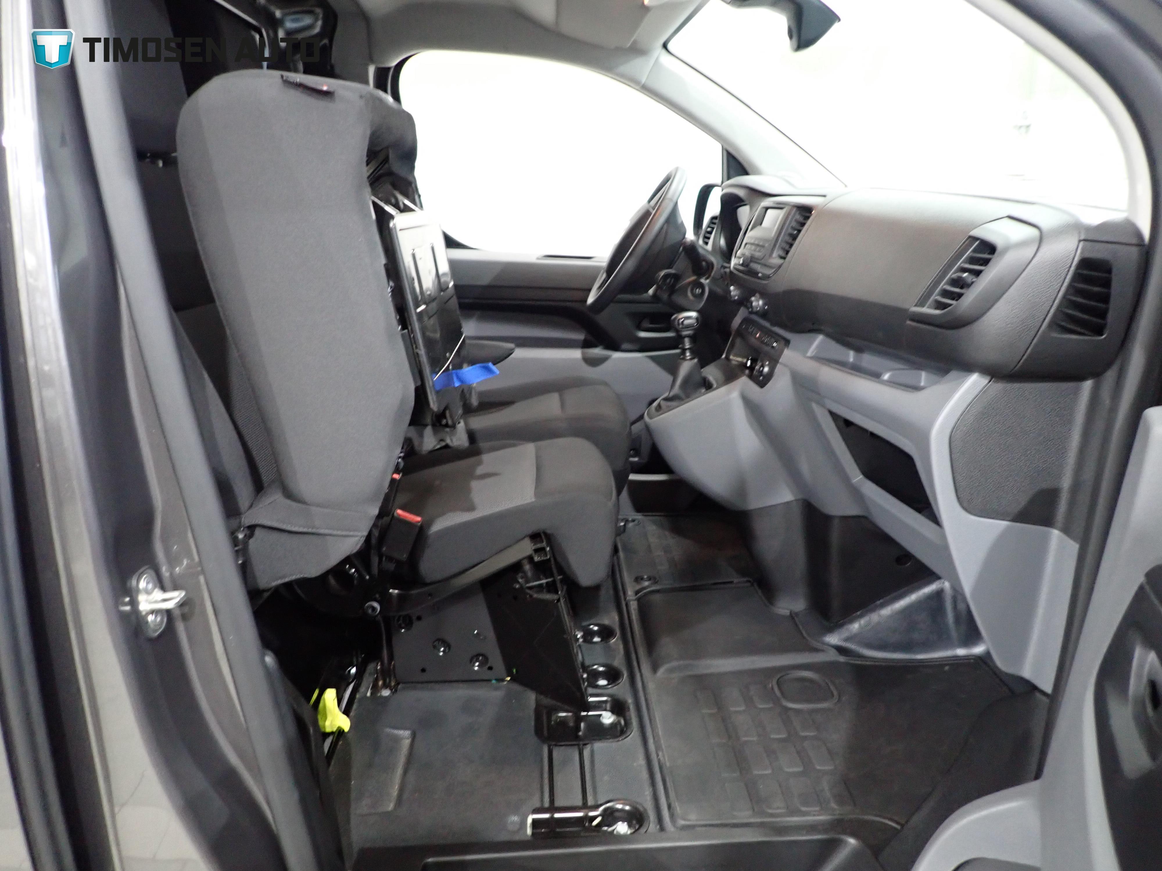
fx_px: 839
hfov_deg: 69.4
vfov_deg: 54.9
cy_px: 436
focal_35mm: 25
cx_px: 581
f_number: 2
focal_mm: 4.5
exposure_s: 1/30
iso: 640
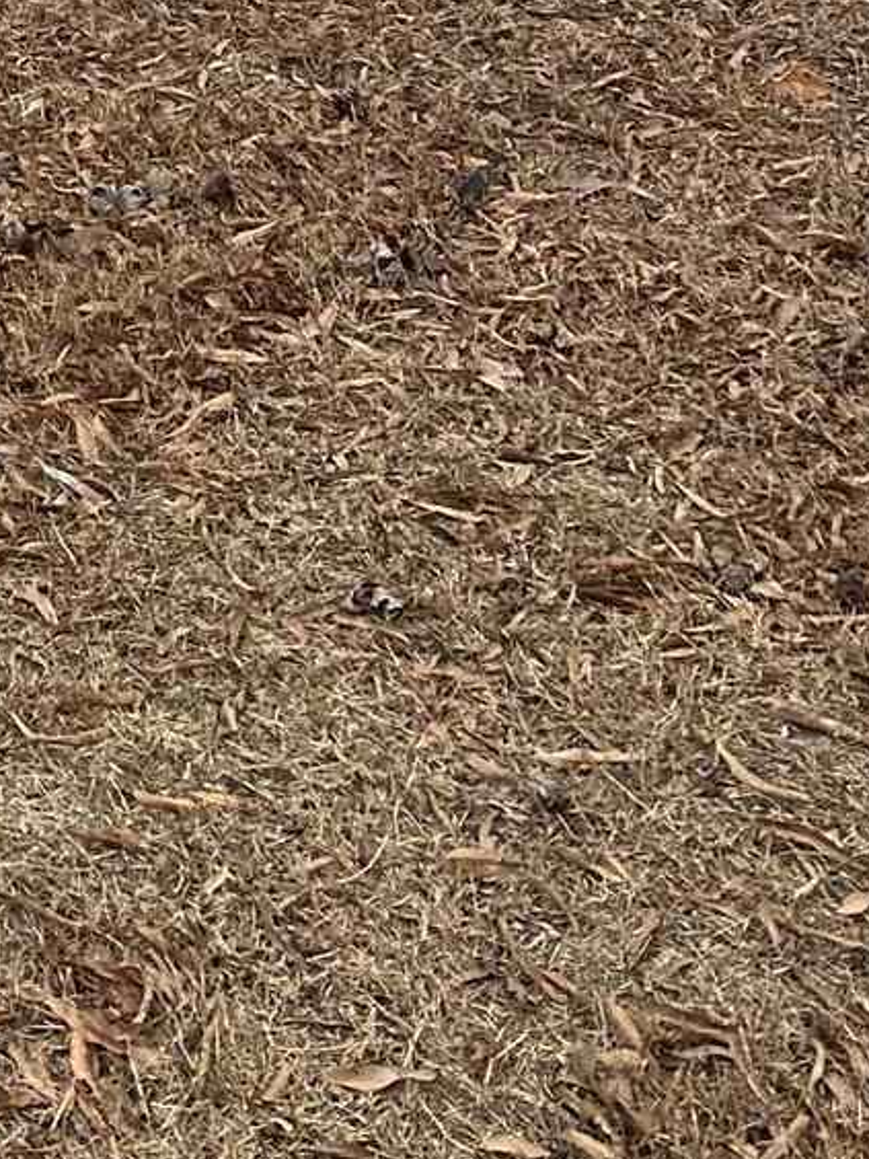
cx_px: -715
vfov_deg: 16.0
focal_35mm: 98
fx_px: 3280
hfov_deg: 13.5
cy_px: -1095
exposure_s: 1/1119
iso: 80
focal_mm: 6.86
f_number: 1.78
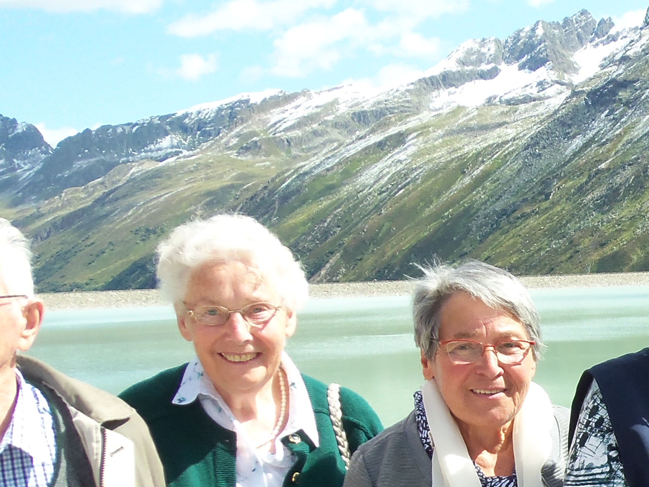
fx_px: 1463
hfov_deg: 23.5
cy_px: 561
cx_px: 715
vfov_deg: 18.1
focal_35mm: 78
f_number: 3.4
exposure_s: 1/500
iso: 80
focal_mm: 5.2
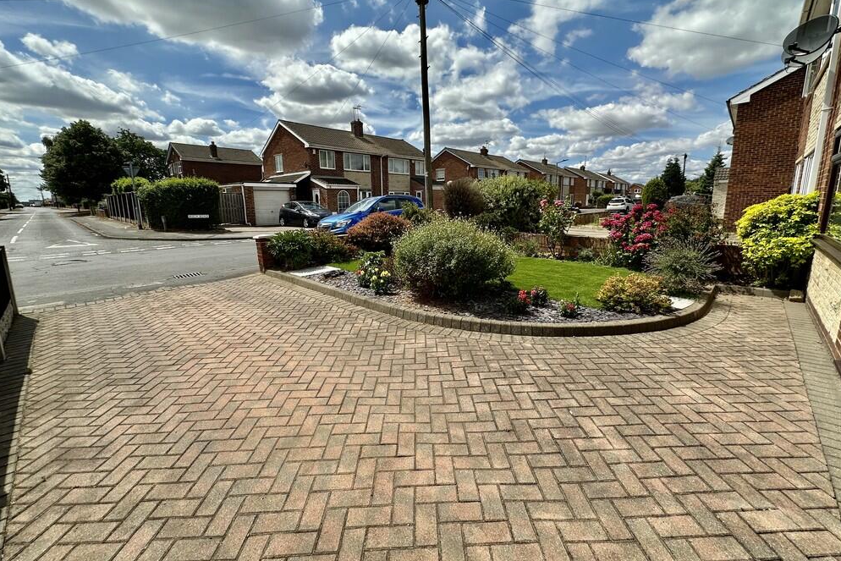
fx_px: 350
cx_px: 429
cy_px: 263
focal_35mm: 15
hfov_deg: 100.4
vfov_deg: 77.3
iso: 40
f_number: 2.2
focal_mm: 2.22
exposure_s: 1/1642
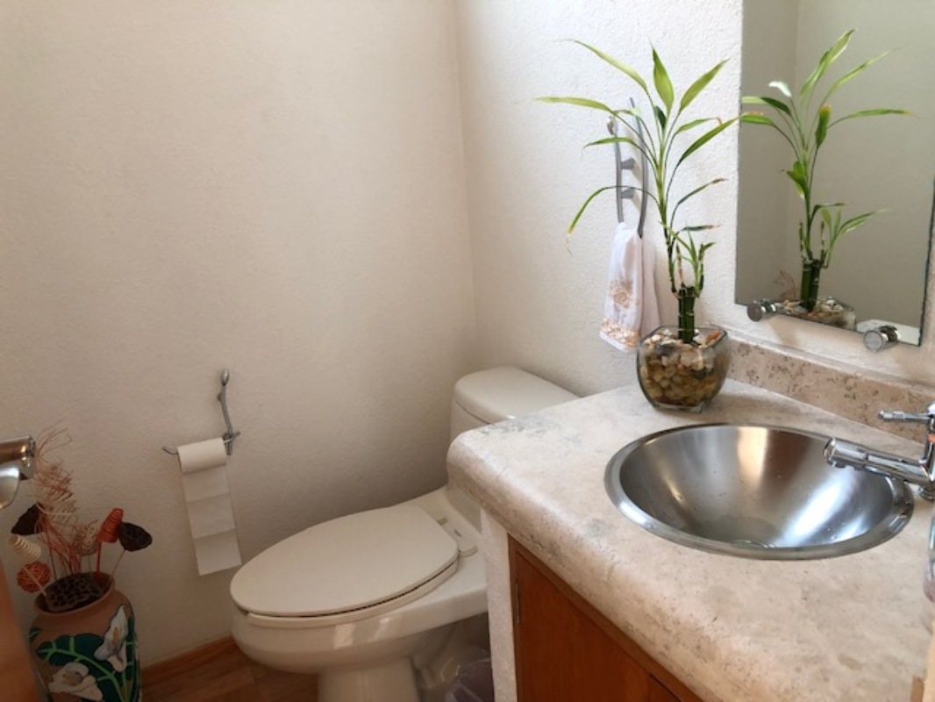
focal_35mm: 28
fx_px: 756
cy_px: 351
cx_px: 468
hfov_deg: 63.4
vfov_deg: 49.8
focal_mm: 3.99
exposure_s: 1/20
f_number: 1.8
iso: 40
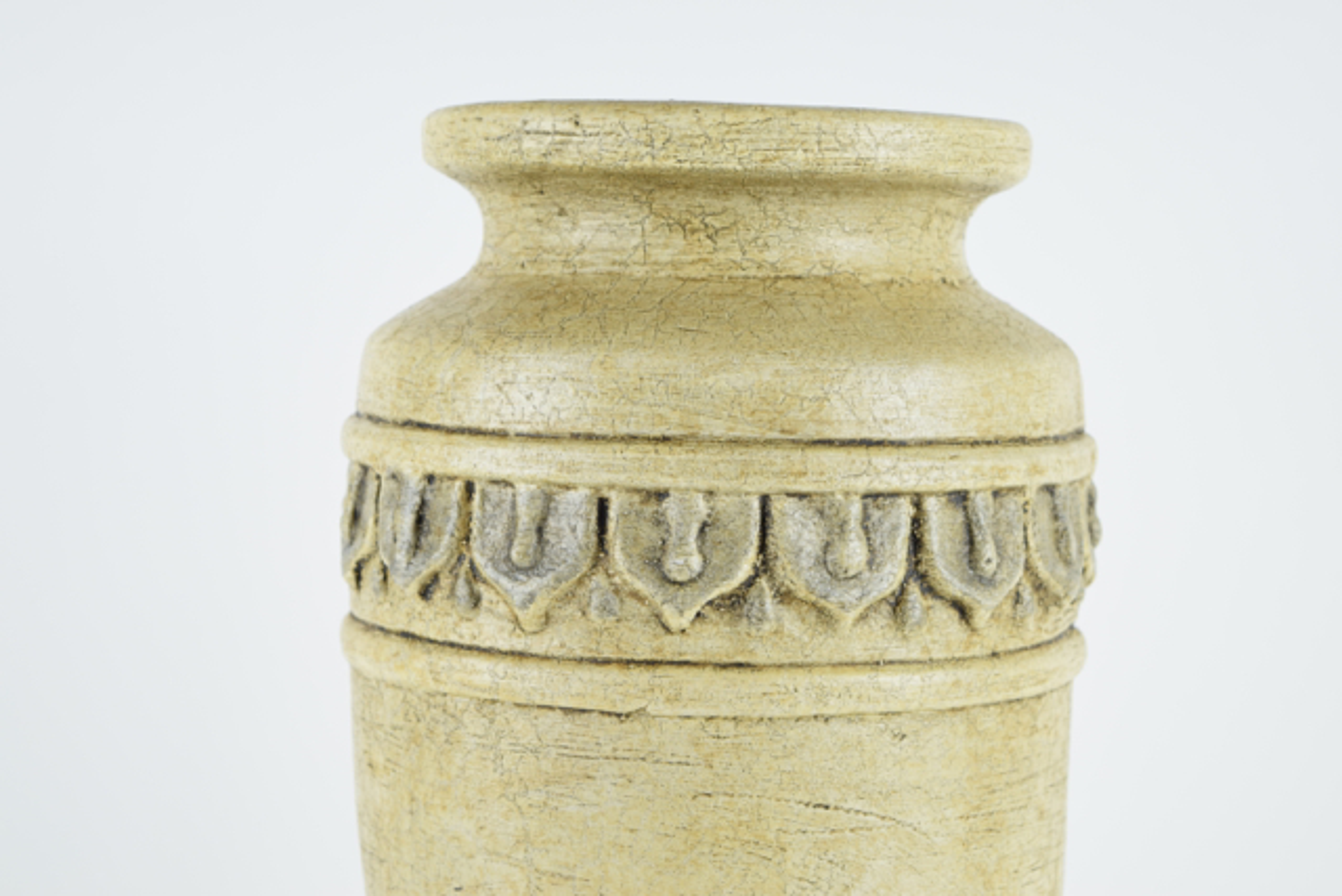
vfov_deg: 16.6
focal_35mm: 82
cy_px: 448
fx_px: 3076
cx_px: 671
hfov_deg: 24.6
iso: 400
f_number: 6.3
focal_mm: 55
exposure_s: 1/125
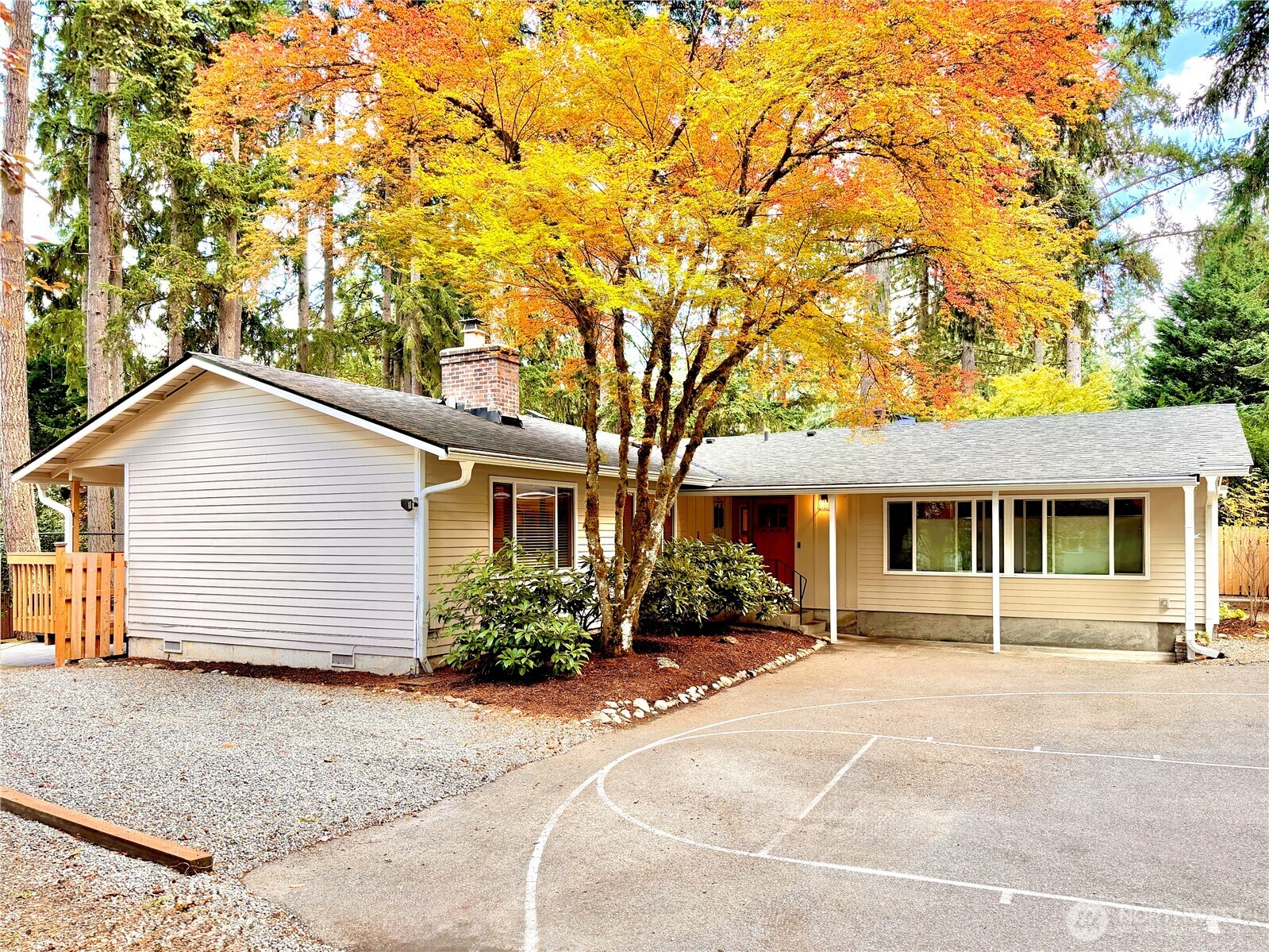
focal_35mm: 24
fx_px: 880
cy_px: 476
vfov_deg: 56.8
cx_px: 634
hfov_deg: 71.6
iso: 160
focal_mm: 6.76
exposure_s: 1/224
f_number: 1.78
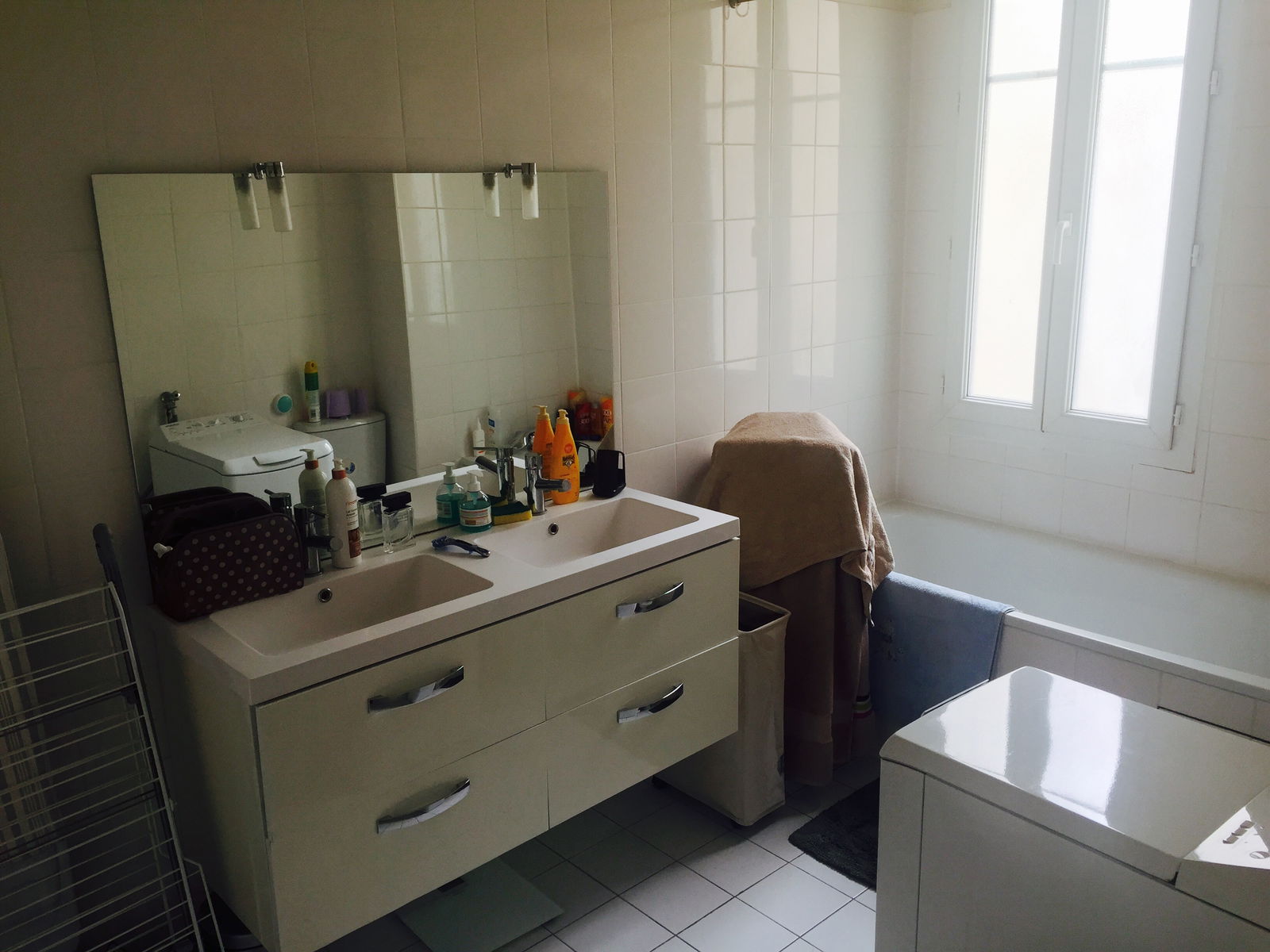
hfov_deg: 61.7
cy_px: 476
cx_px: 635
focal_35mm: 29
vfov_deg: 48.2
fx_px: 1064
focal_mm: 4.15
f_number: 2.2
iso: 50
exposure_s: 1/33
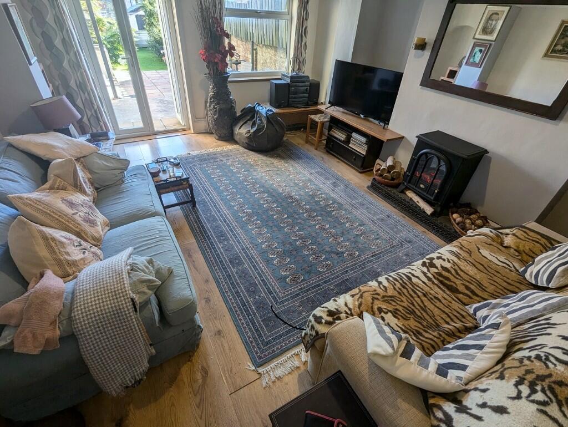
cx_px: 284
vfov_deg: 78.2
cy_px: 214
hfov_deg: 94.4
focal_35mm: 16
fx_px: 263
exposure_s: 1/73.2
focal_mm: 2.35
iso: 43
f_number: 2.2
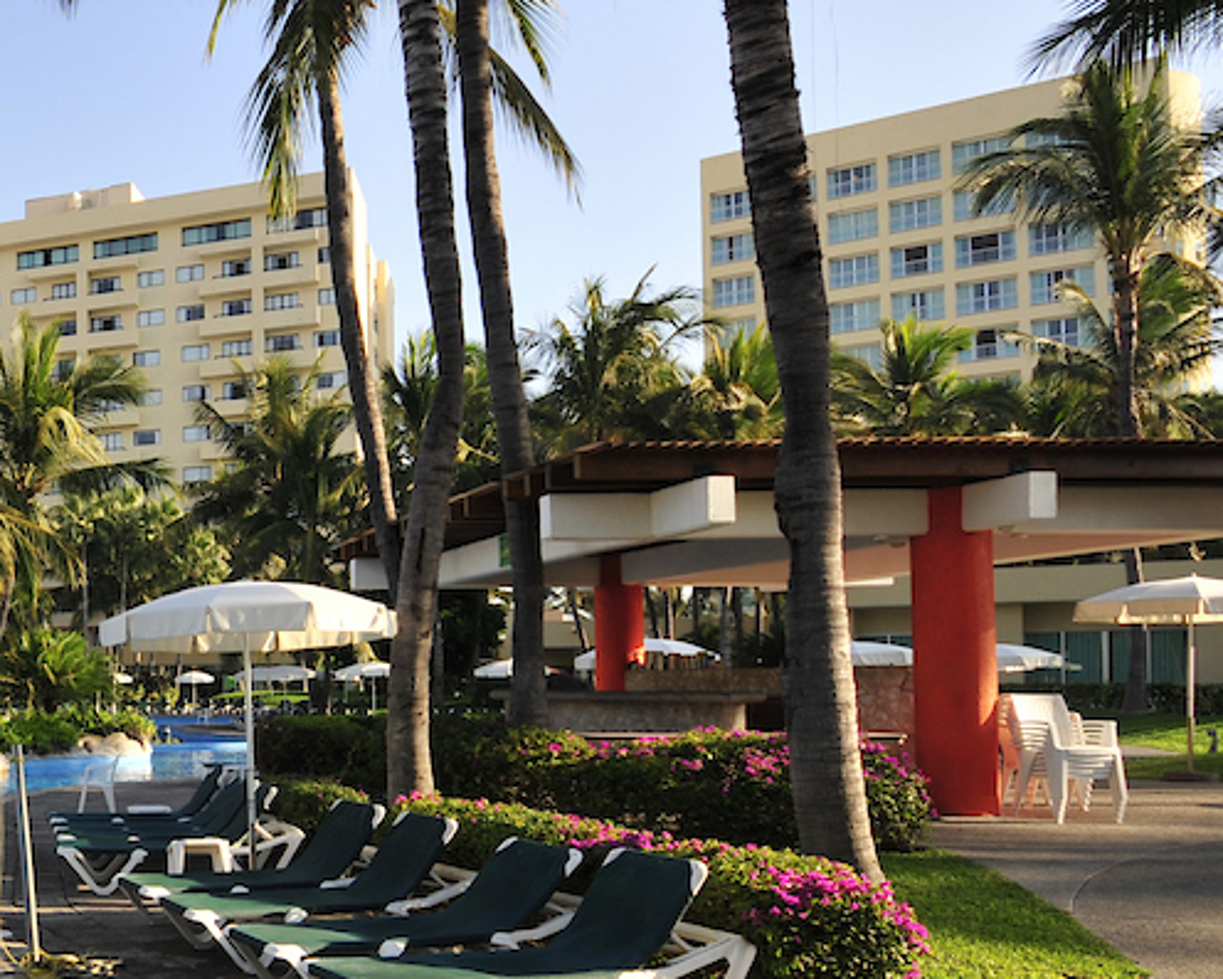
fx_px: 1231
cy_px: 618
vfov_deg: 43.0
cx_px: -42
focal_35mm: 34
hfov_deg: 43.8
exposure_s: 1/320
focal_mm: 10
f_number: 5.6
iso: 200
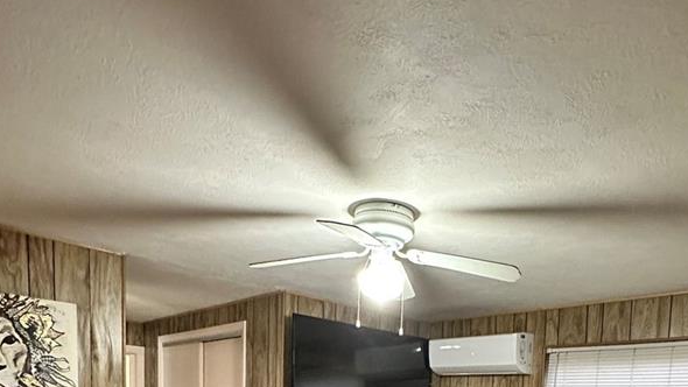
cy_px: 476
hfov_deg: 62.2
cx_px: 407
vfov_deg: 31.2
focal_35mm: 31
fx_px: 566
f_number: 2.2
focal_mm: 2.22
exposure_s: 1/40
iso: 800
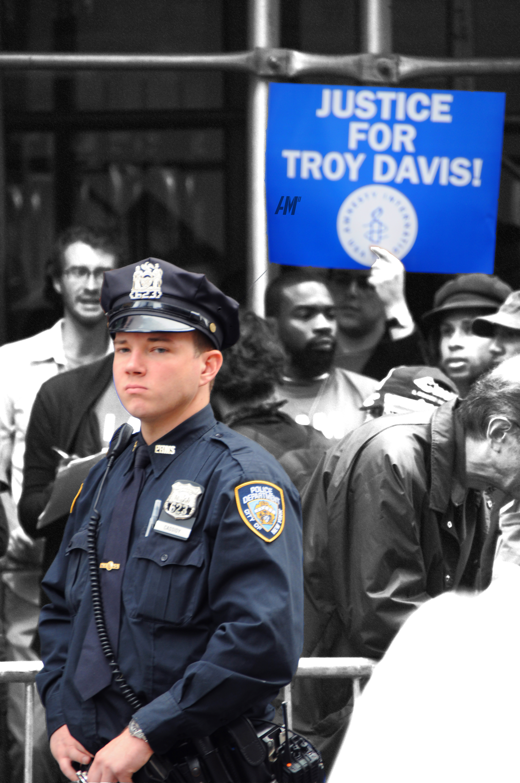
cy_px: 392
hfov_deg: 3.7
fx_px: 8145
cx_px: 260
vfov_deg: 5.5
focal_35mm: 375
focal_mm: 250
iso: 320
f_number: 6.3
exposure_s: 1/30
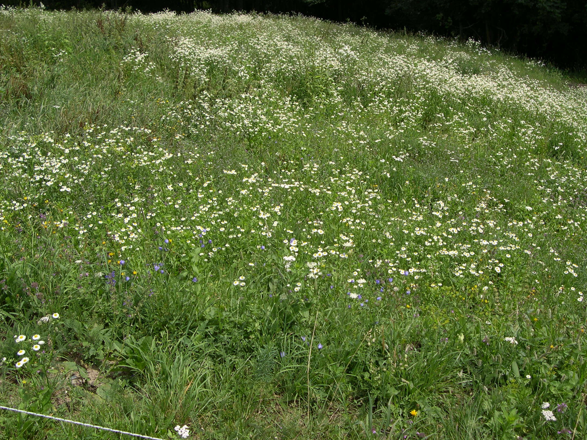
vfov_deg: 36.0
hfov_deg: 46.8
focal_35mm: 40
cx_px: 304
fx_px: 678
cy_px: 213
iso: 100
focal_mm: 8
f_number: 7.6
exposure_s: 1/125
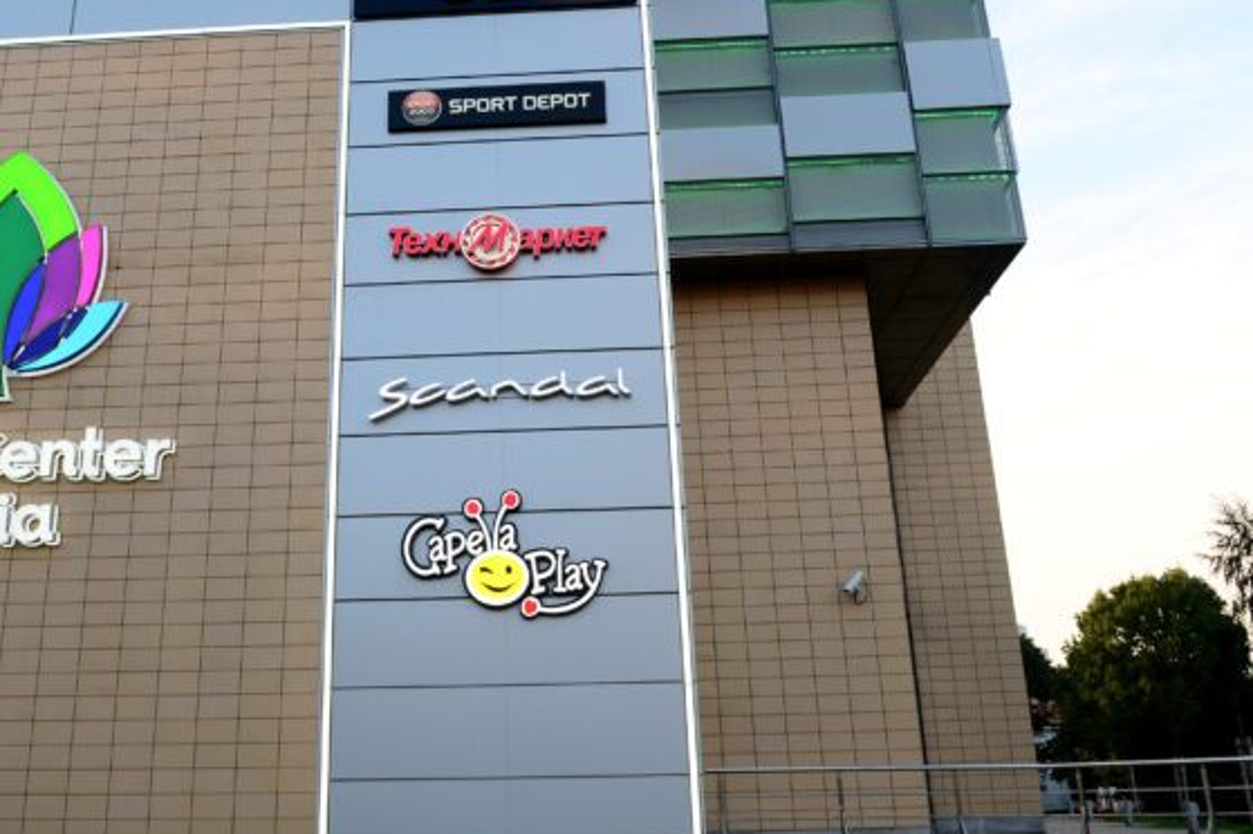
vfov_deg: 39.6
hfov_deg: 56.8
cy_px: 303
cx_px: 502
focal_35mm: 33
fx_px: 1148
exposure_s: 1/125
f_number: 8
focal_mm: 24
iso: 640
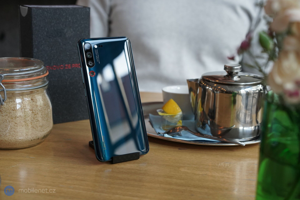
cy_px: 100
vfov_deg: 24.6
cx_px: 150
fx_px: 458
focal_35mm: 55
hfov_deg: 36.2
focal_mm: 55
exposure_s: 1/250
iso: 2000
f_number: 5.6
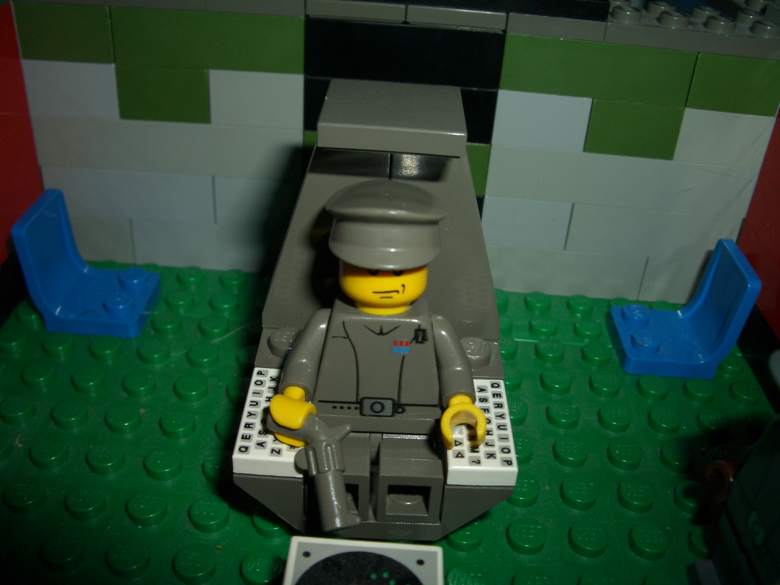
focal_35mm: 35
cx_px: 390
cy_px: 292
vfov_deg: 40.7
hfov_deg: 52.6
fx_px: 789
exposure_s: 1/60
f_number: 4.3
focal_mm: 5.8
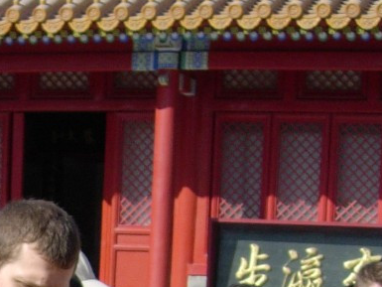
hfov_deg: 12.1
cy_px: 594
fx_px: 1744
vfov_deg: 8.8
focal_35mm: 158
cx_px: -132
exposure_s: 1/1024
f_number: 2.8
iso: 64
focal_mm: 7.8
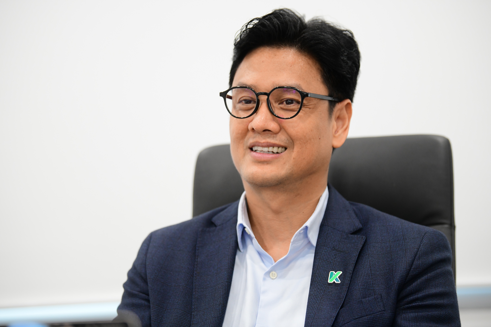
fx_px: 1500
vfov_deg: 12.5
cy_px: 164
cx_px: 246
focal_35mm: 110
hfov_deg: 18.6
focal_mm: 110
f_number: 2.8
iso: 2000
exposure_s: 1/160
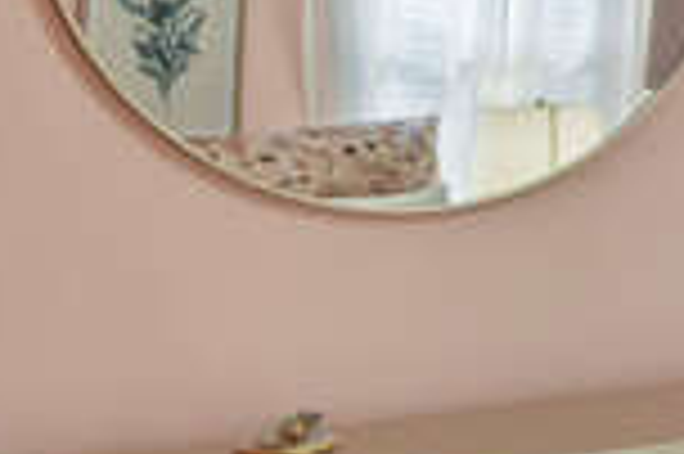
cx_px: 1701
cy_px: 90
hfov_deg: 13.4
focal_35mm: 106
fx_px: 2012
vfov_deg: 12.8
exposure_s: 1/1.67
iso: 400
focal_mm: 14
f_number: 8
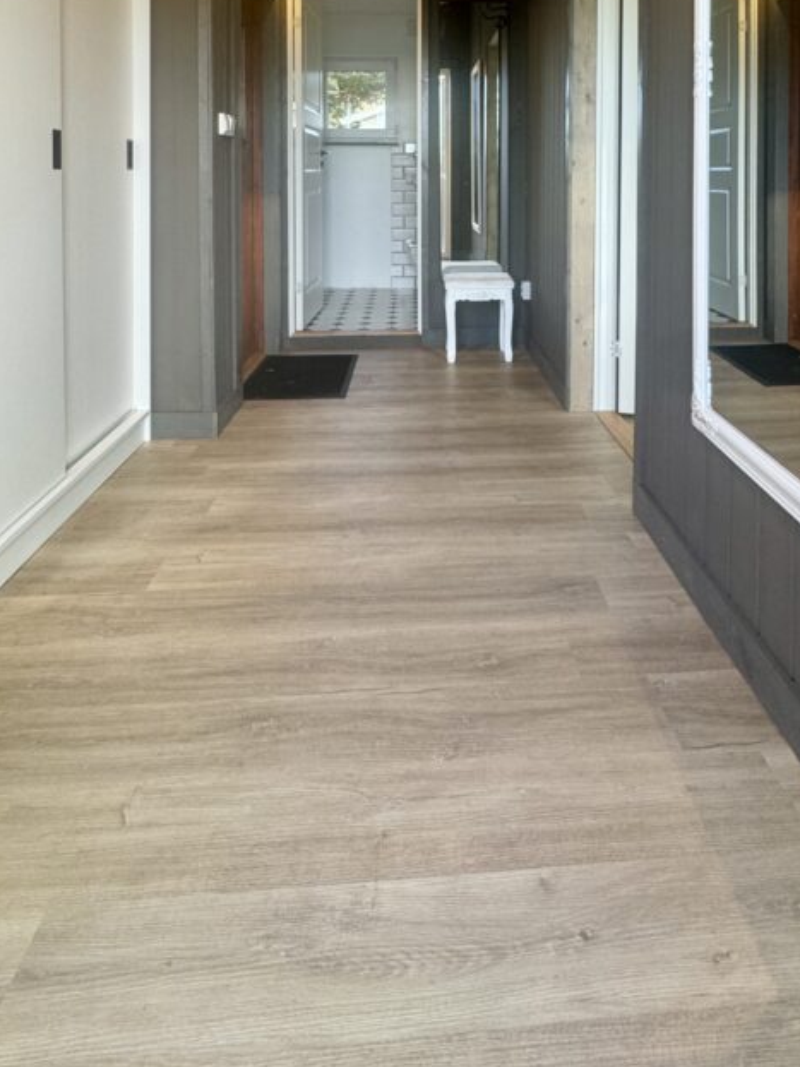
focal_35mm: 23
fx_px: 709
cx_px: 459
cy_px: 194
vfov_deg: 66.2
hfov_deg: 58.6
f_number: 2.2
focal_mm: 2.22
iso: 125
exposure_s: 1/100
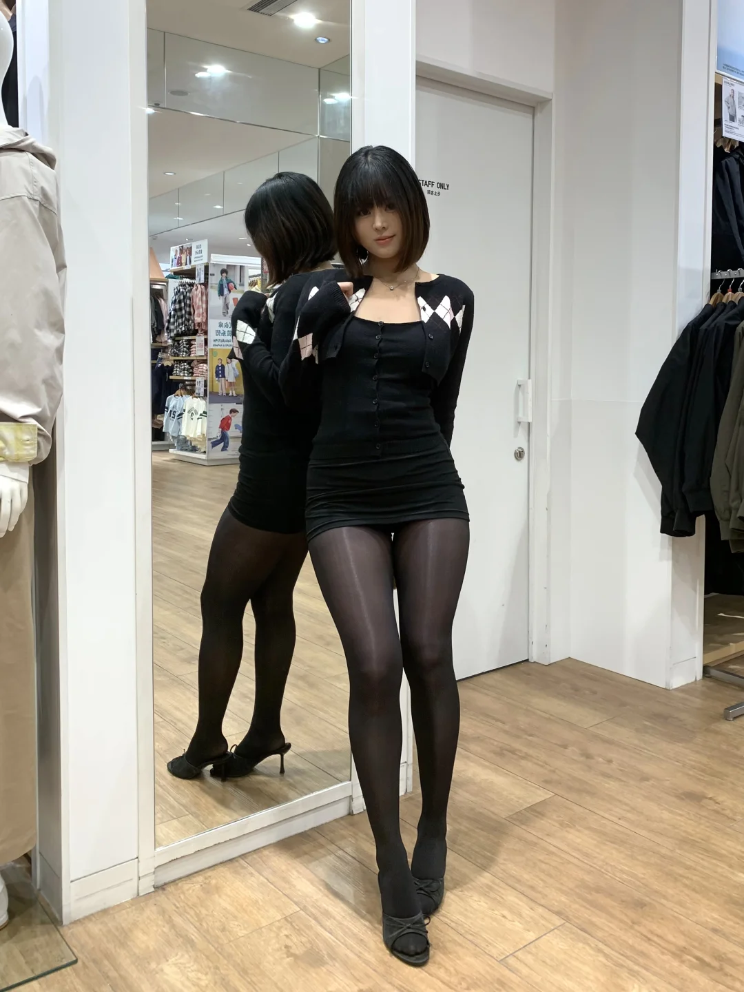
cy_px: 496
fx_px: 745
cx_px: 372
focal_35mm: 26
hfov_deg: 53.1
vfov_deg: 67.3
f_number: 1.8
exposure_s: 1/100
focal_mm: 4.25
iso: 64
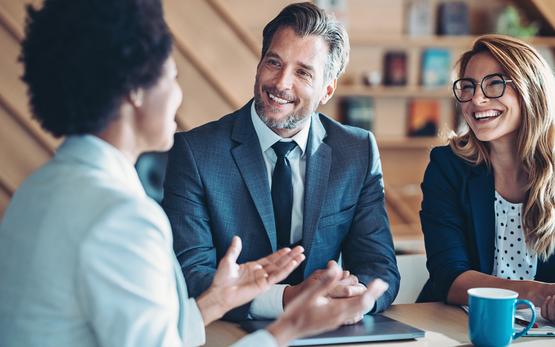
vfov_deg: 15.0
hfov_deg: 23.8
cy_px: 171
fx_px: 1316
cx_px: 278
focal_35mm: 87
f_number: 2
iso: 640
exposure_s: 1/400
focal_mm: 85
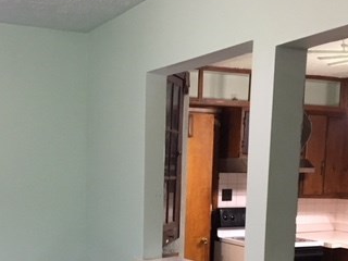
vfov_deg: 24.4
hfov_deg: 32.8
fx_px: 583
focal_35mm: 58
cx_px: 103
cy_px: 245
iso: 160
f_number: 2.2
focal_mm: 4.15
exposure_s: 1/30
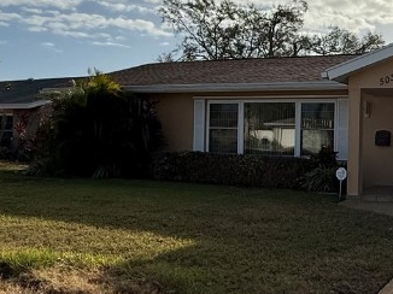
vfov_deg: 32.8
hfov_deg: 39.5
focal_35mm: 44
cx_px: 363
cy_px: 139
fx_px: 499
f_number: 2.2
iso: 64
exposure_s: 1/6173
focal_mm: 2.22
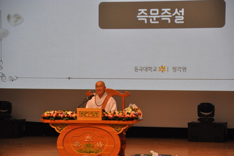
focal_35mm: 158
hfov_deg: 13.1
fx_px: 1023
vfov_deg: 8.7
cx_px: 117
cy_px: 78
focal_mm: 105
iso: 1600
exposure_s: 1/80
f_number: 5.3
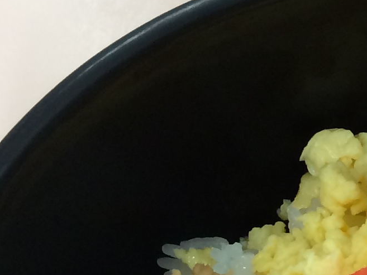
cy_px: 291
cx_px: 803
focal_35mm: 149
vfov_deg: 9.9
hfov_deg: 11.5
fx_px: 1580
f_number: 2.2
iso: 40
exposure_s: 1/30
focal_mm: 4.12
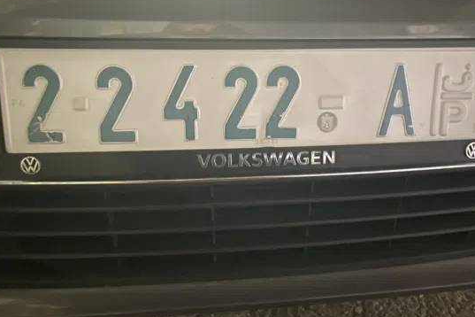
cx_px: 259
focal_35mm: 31
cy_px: 128
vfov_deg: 42.1
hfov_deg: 60.2
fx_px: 409
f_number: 1.6
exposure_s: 1/5
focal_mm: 5.1
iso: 1250
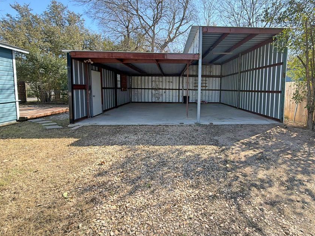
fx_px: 155
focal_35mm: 17
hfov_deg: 89.9
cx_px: 189
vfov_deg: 74.3
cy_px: 101
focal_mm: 2.22
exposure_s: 1/531
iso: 40
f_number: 2.2
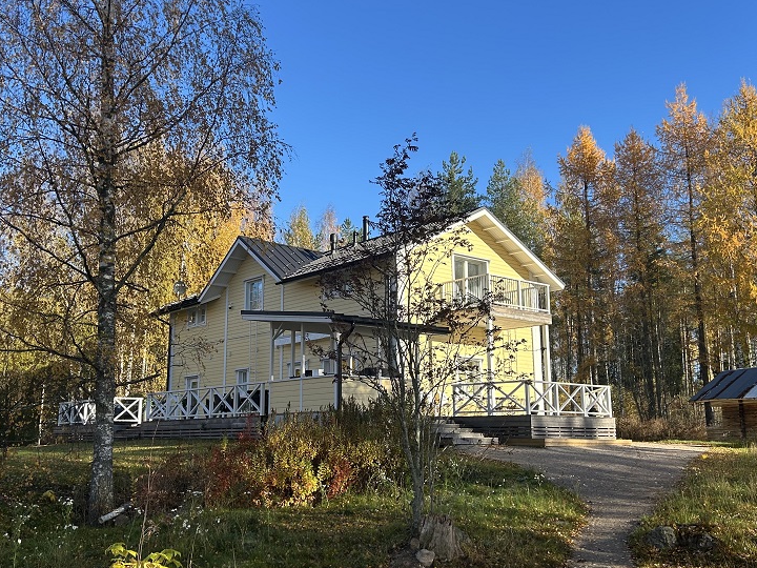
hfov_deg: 50.1
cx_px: 361
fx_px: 809
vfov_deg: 38.7
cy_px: 277
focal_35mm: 37
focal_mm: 5.7
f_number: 1.5
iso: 50
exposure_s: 1/1621
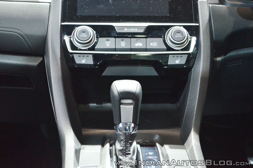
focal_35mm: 82
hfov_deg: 24.7
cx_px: 126
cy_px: 84
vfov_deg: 16.5
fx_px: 579
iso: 2500
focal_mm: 55
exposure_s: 1/30
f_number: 5.6
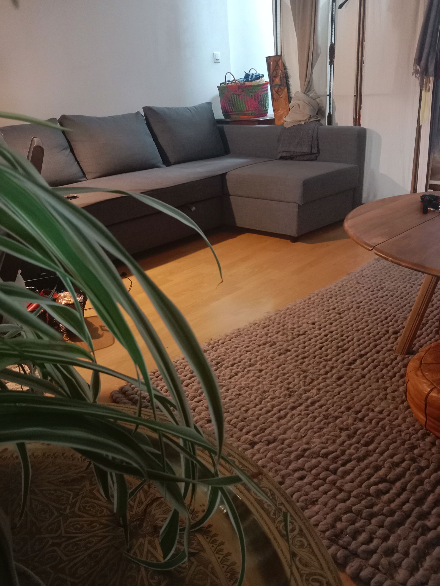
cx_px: 220
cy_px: 293
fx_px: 458
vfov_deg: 65.3
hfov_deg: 51.4
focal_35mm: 27
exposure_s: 1/16.7
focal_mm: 3.65
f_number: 2.2
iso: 1219
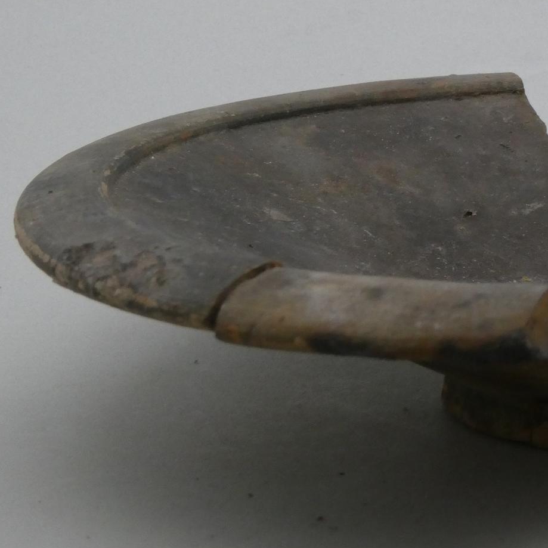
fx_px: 2239
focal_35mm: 125
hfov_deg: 13.7
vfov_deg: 13.9
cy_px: 192
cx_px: 563
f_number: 5.6
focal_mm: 11.7
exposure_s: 1/60
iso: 400
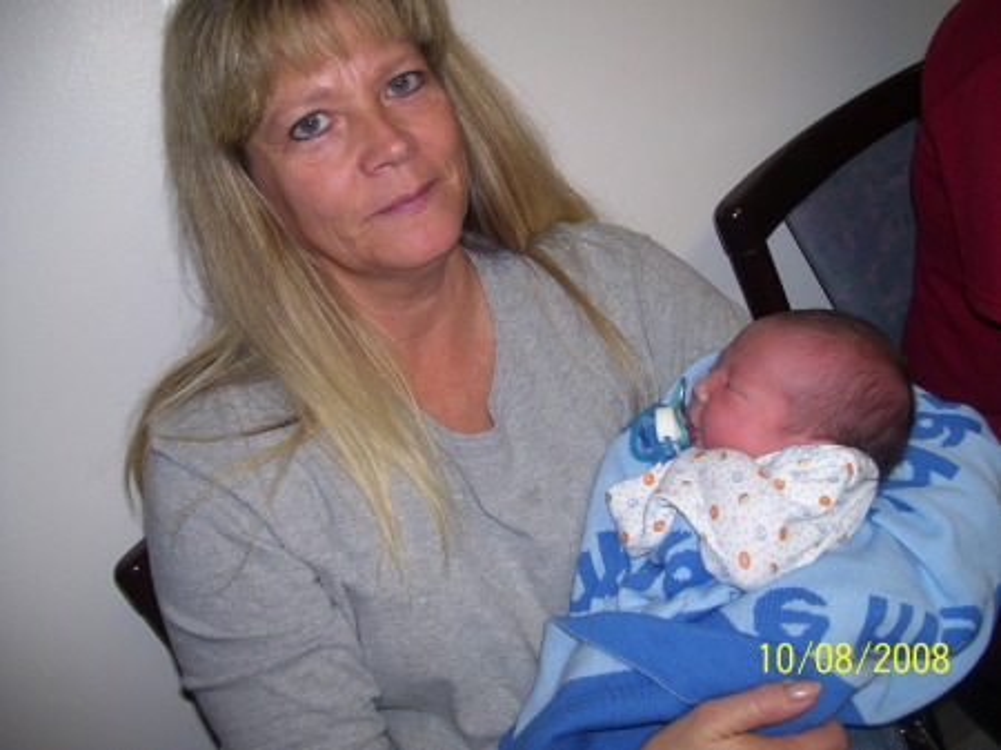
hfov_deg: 50.2
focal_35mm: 37
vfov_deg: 38.6
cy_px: 375
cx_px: 500
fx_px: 1069
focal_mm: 6
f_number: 2.7
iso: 80
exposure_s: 1/60
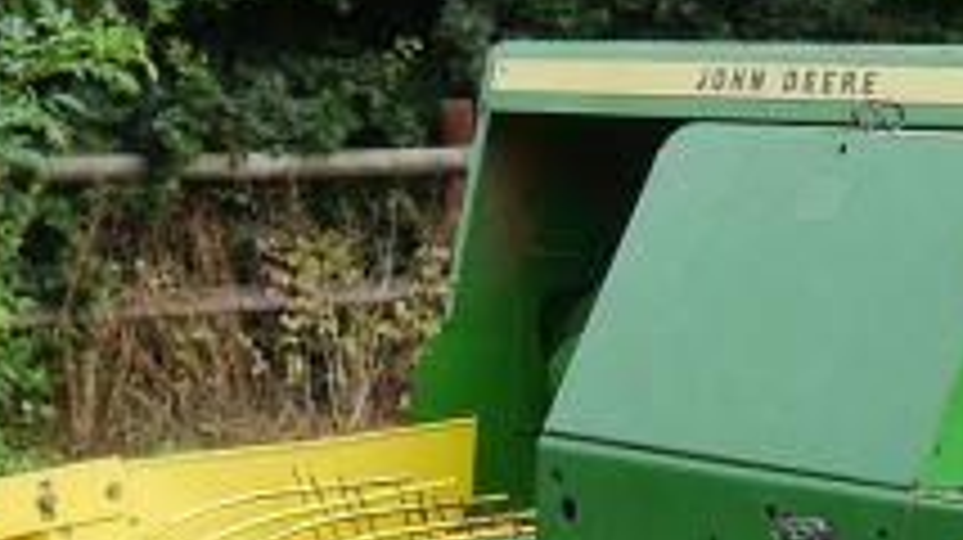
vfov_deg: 7.2
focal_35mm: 167
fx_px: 4261
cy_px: 657
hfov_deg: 12.7
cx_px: 940
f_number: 5
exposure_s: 1/200
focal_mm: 16
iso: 160
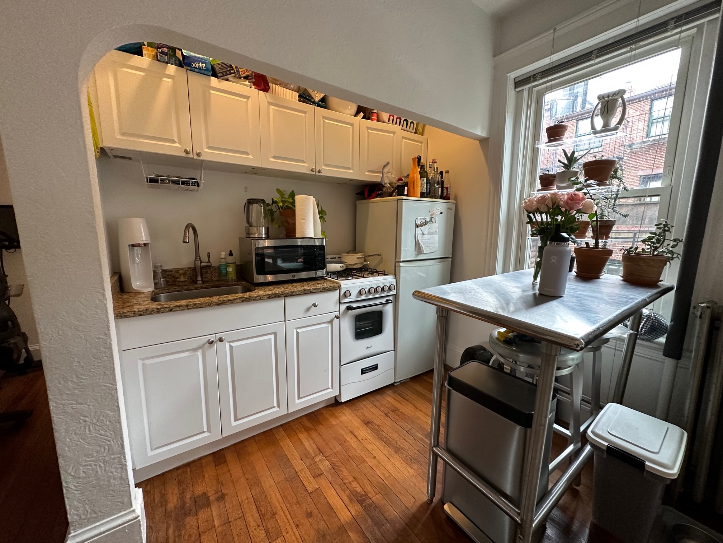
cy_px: 272
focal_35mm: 14
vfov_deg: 85.7
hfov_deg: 102.1
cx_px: 362
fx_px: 292
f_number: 2.2
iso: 320
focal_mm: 2.22
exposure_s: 1/120
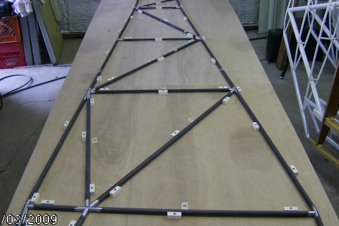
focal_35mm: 45
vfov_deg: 29.8
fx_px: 424
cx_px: 165
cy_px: 101
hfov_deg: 43.6
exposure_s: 1/64
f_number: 2.8
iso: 136
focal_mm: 6
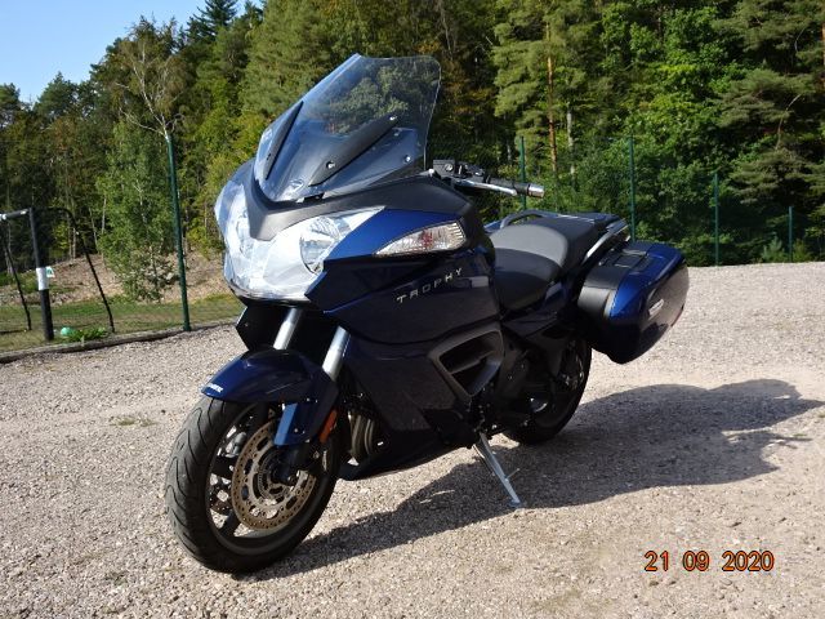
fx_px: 882
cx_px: 412
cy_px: 310
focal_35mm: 37
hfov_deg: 50.1
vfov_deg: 38.7
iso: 80
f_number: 4
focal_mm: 6.37
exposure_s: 1/400
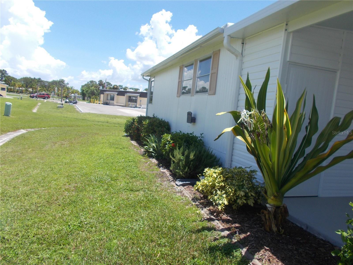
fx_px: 265
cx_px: 176
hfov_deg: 67.3
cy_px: 132
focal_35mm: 26
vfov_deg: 53.1
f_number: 8
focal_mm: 4.6
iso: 80
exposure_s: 1/100
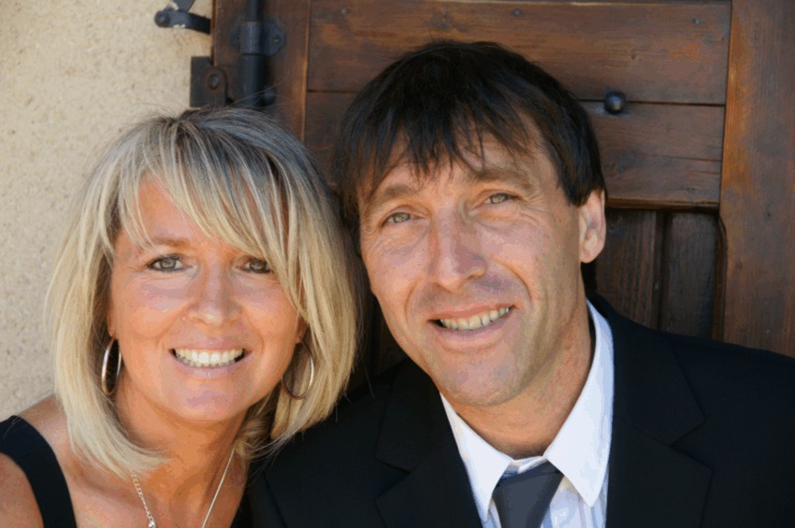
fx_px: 1655
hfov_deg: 27.0
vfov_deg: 18.1
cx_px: 398
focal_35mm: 75
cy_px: 264
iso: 200
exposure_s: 1/80
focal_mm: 50
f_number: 5.6
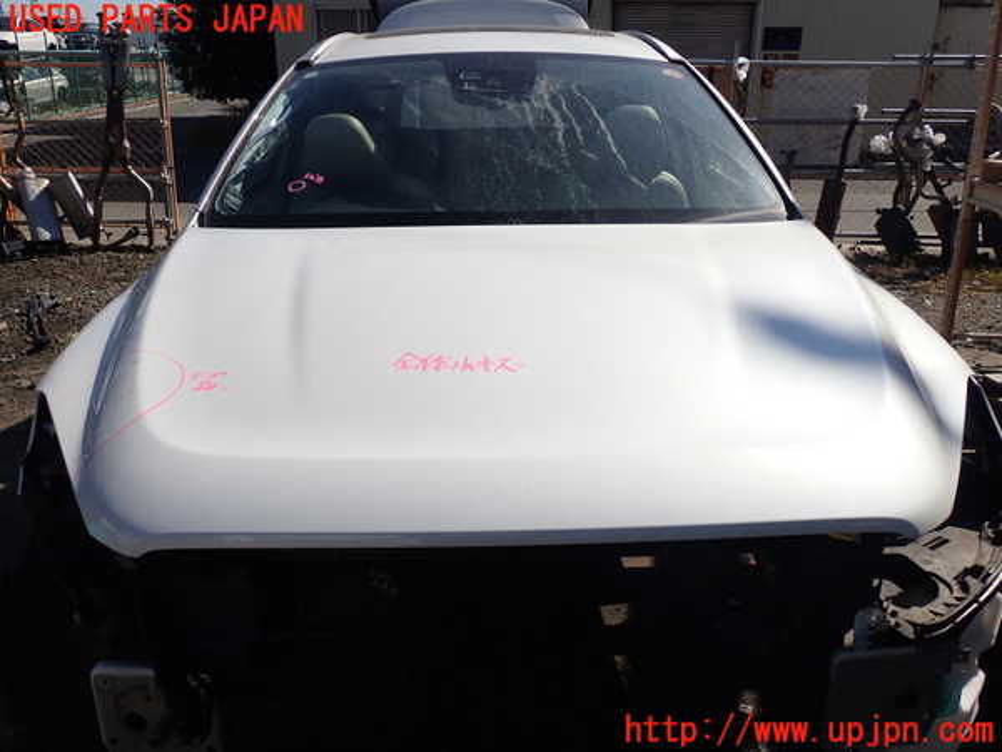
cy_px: 376
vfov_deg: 46.8
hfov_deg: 60.0
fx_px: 868
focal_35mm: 30
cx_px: 501
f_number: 9
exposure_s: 1/250
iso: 100
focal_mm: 5.4
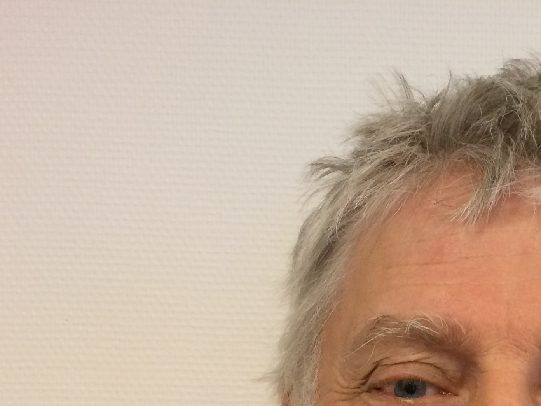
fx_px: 1063
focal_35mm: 68
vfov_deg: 20.5
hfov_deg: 27.4
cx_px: 502
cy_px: 463
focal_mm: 4.15
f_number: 2.2
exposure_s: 1/33
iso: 200
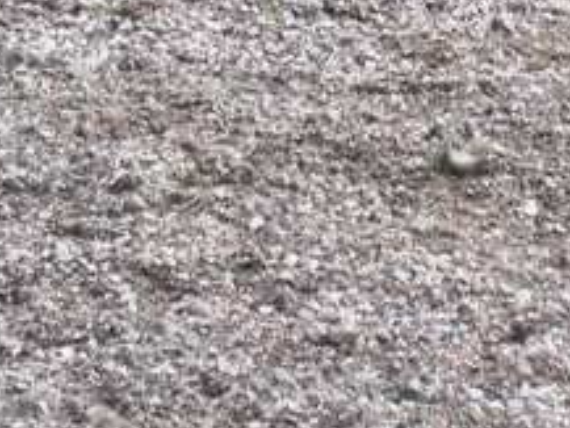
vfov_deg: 3.1
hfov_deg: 4.2
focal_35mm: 472
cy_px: -559
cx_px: 507
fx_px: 7776
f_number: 5
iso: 80
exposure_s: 1/250
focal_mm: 17.9
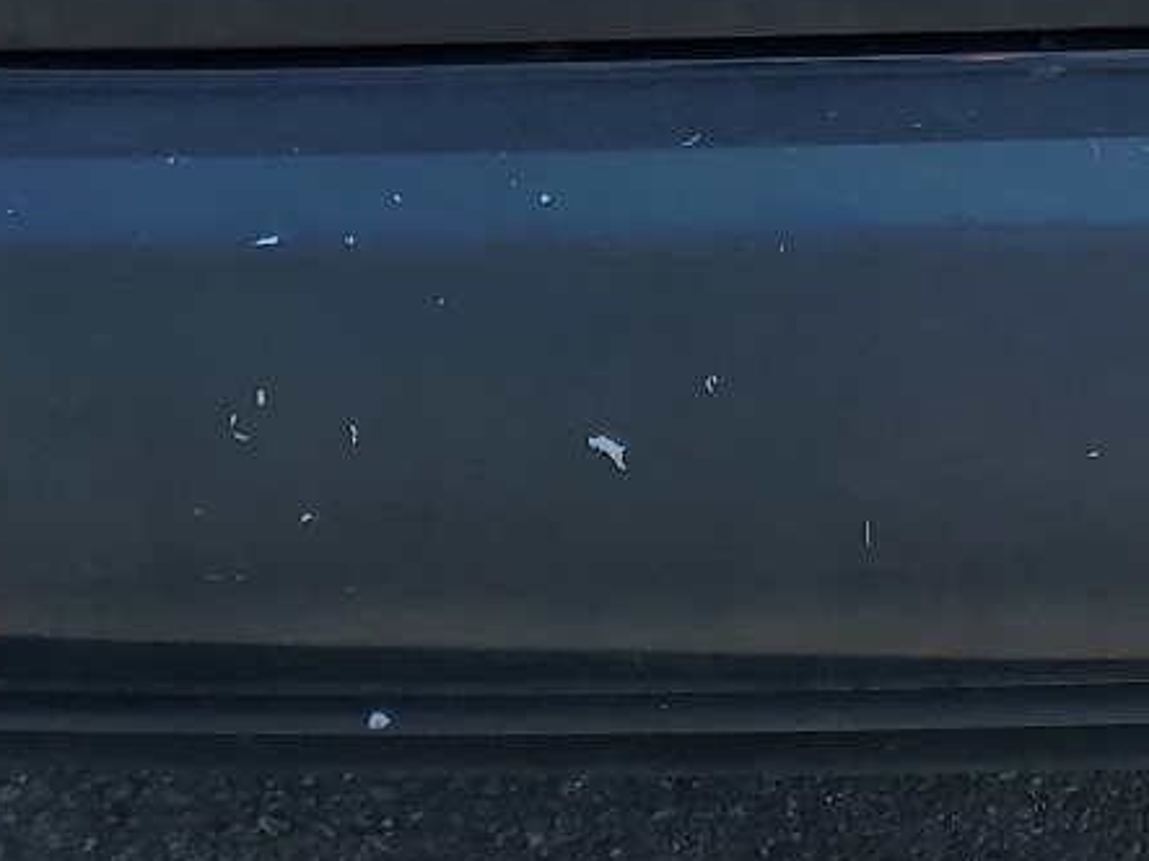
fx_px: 3119
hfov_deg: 20.8
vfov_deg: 15.2
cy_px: -143
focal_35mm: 94
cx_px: 755
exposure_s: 1/1667
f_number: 1.5
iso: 50
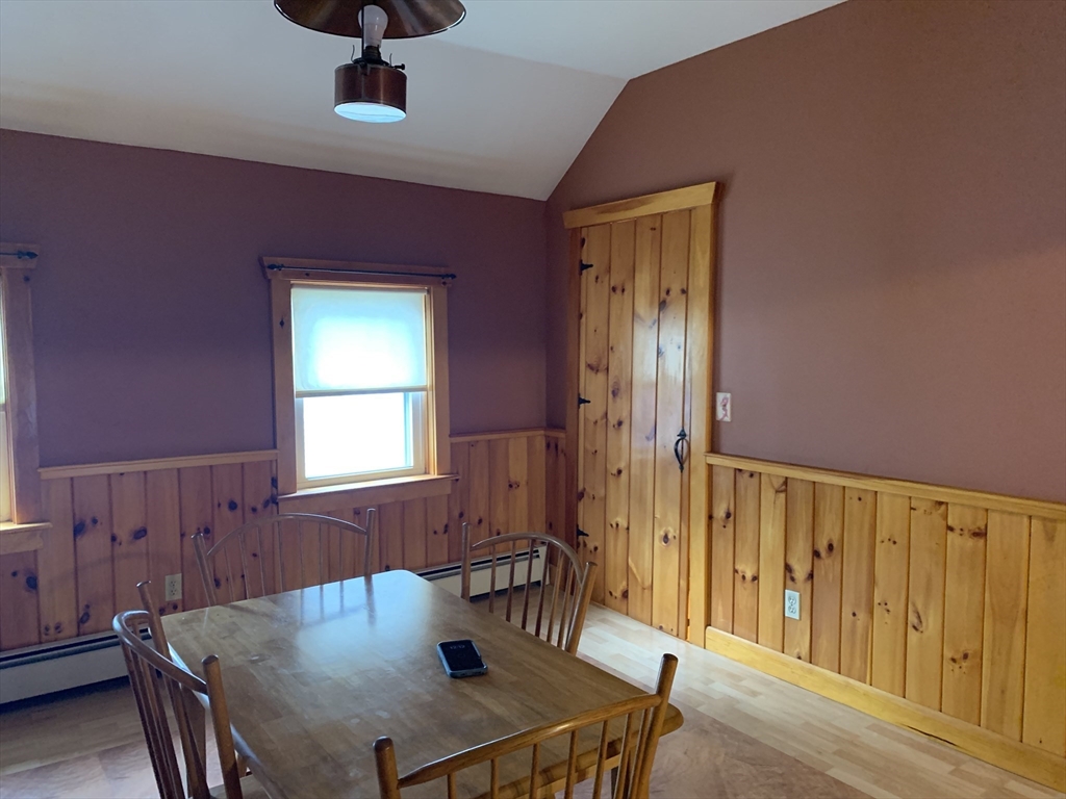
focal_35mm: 26
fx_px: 801
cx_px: 533
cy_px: 400
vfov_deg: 53.1
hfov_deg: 67.3
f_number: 1.8
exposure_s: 1/40
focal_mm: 4.25
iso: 400
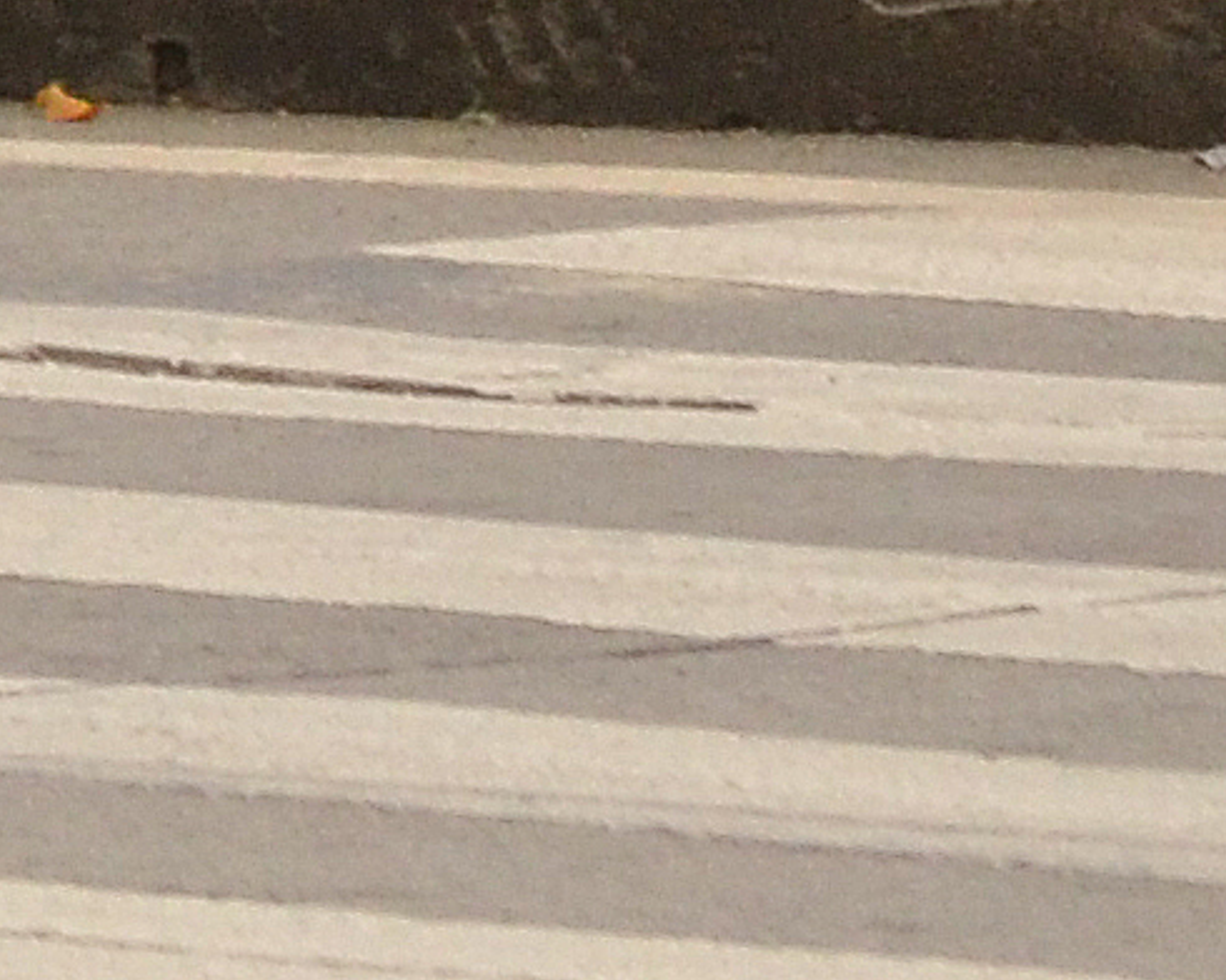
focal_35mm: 1535
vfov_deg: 1.0
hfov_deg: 1.3
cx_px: -3796
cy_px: -1758
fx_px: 55697
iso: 800
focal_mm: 116
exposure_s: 1/1000
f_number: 8
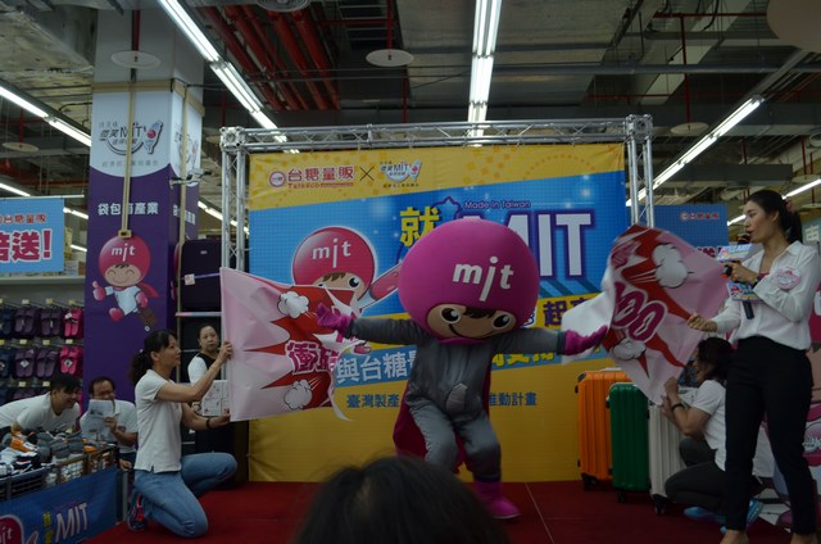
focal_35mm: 33
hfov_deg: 57.3
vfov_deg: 39.8
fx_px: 751
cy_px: 272
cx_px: 410
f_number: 5
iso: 400
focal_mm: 22
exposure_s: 1/100
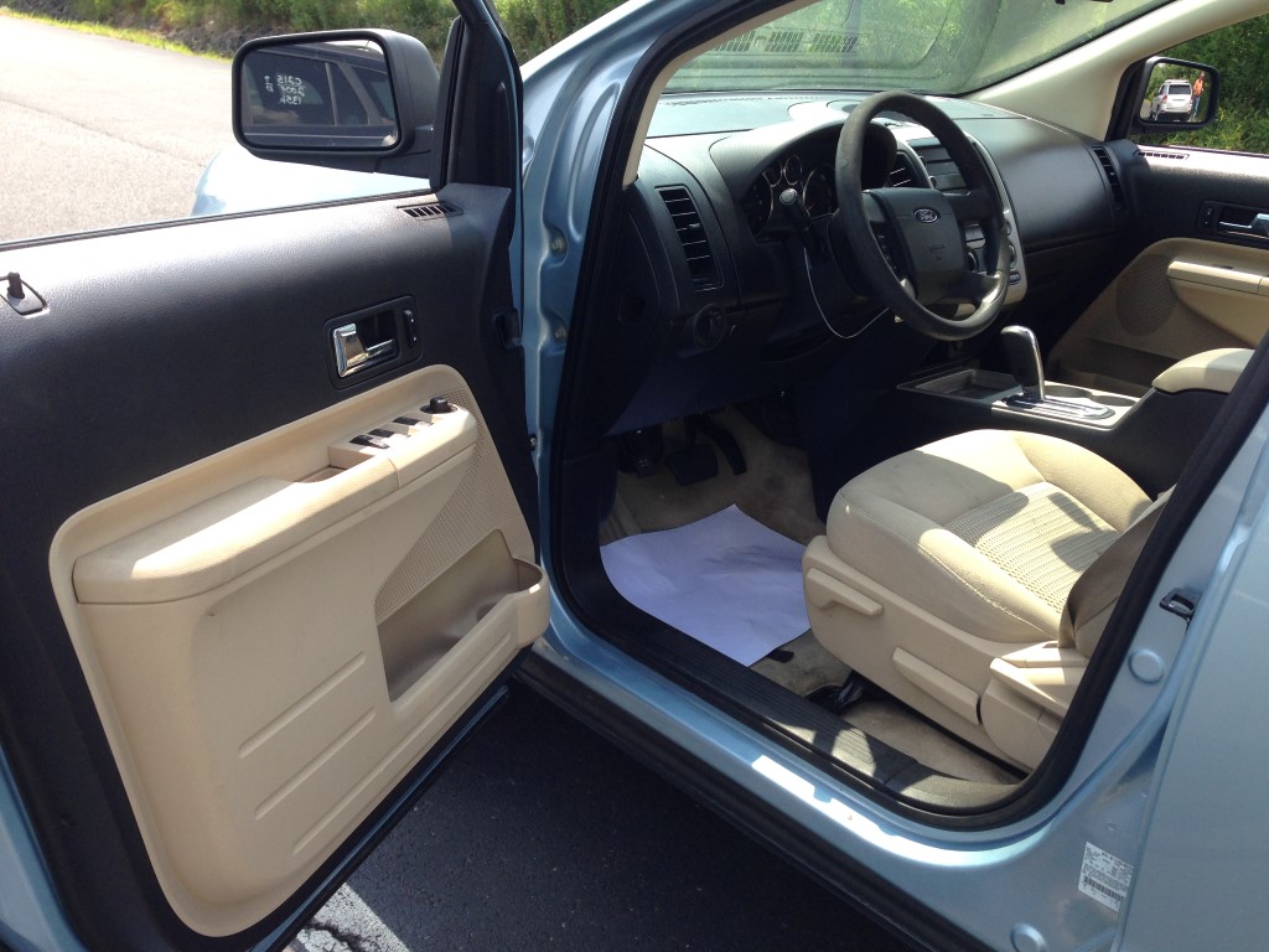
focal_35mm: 33
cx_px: 634
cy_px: 476
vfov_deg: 42.9
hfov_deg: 55.4
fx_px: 1210
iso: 50
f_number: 2.4
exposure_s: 1/448
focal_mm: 4.12
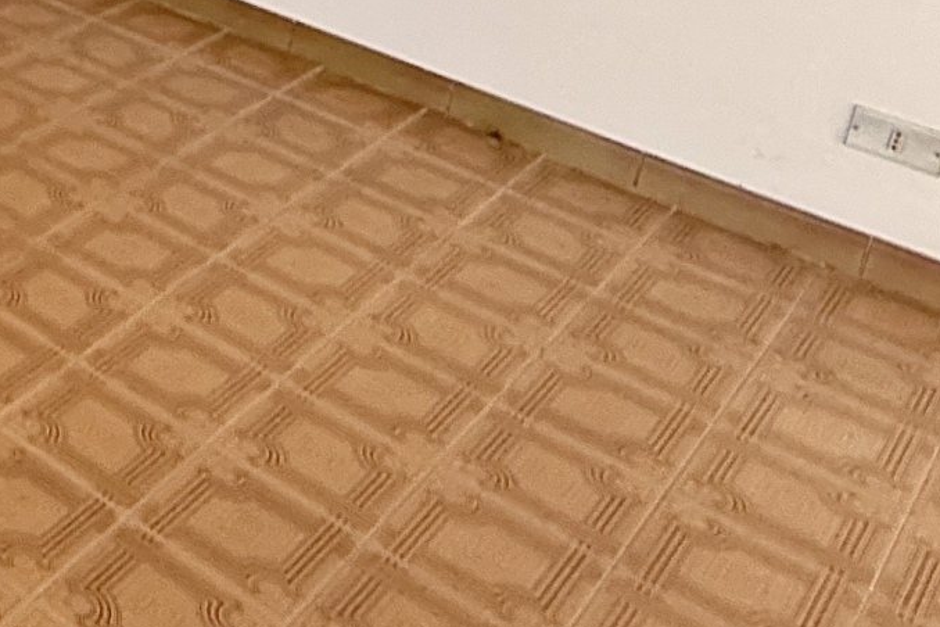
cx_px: -428
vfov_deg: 21.3
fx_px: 1436
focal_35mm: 55
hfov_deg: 27.0
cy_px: -275
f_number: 2.2
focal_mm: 2.22
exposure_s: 1/306
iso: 50
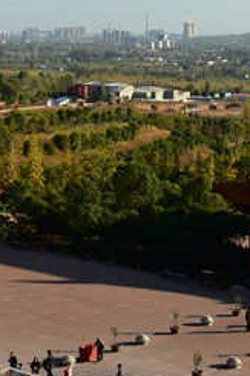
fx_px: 1085
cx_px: 218
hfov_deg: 13.1
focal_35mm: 104
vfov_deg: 19.6
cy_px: 110
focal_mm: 30
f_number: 10
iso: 400
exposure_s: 1/320
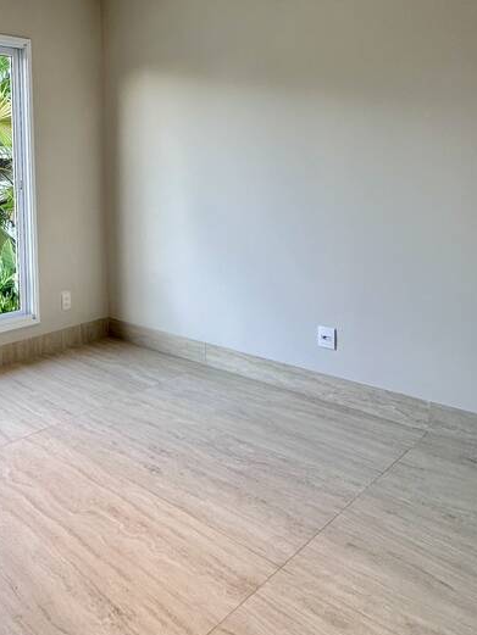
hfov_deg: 41.8
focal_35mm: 29
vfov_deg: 59.9
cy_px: 200
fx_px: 533
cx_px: -1
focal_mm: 2.22
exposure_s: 1/120
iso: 64
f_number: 2.2
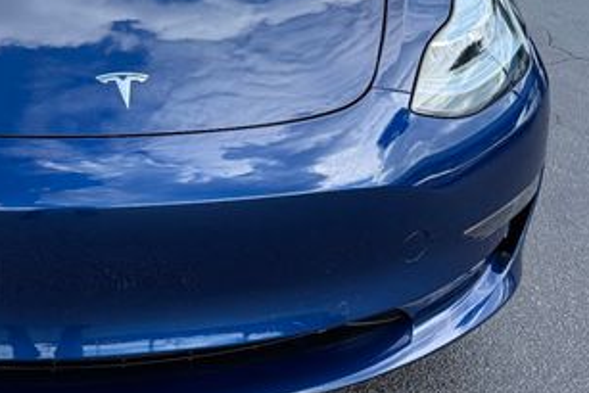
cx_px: 111
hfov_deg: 36.8
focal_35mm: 52
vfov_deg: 25.4
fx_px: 851
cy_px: 61
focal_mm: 6.76
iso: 100
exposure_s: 1/1901
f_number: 1.78
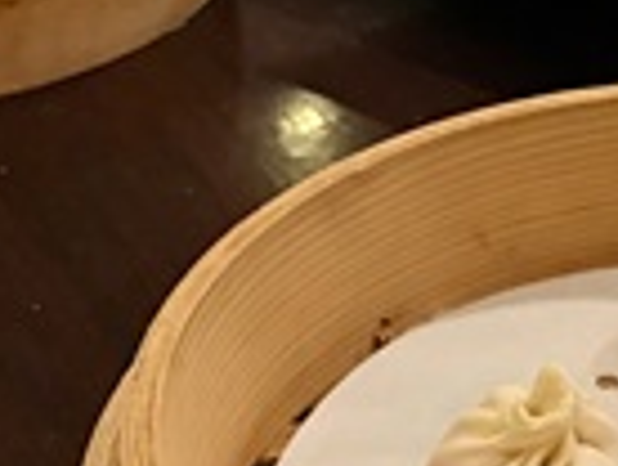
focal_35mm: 106
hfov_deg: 17.3
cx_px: 828
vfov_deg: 13.9
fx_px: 1896
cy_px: 423
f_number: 1.8
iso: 80
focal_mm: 3.99
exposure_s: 1/15
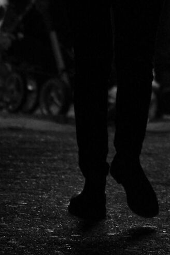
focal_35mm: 733
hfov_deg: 1.9
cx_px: 233
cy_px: -108
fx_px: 5184
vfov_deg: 2.8
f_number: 5
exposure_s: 1/160
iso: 800
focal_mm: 150
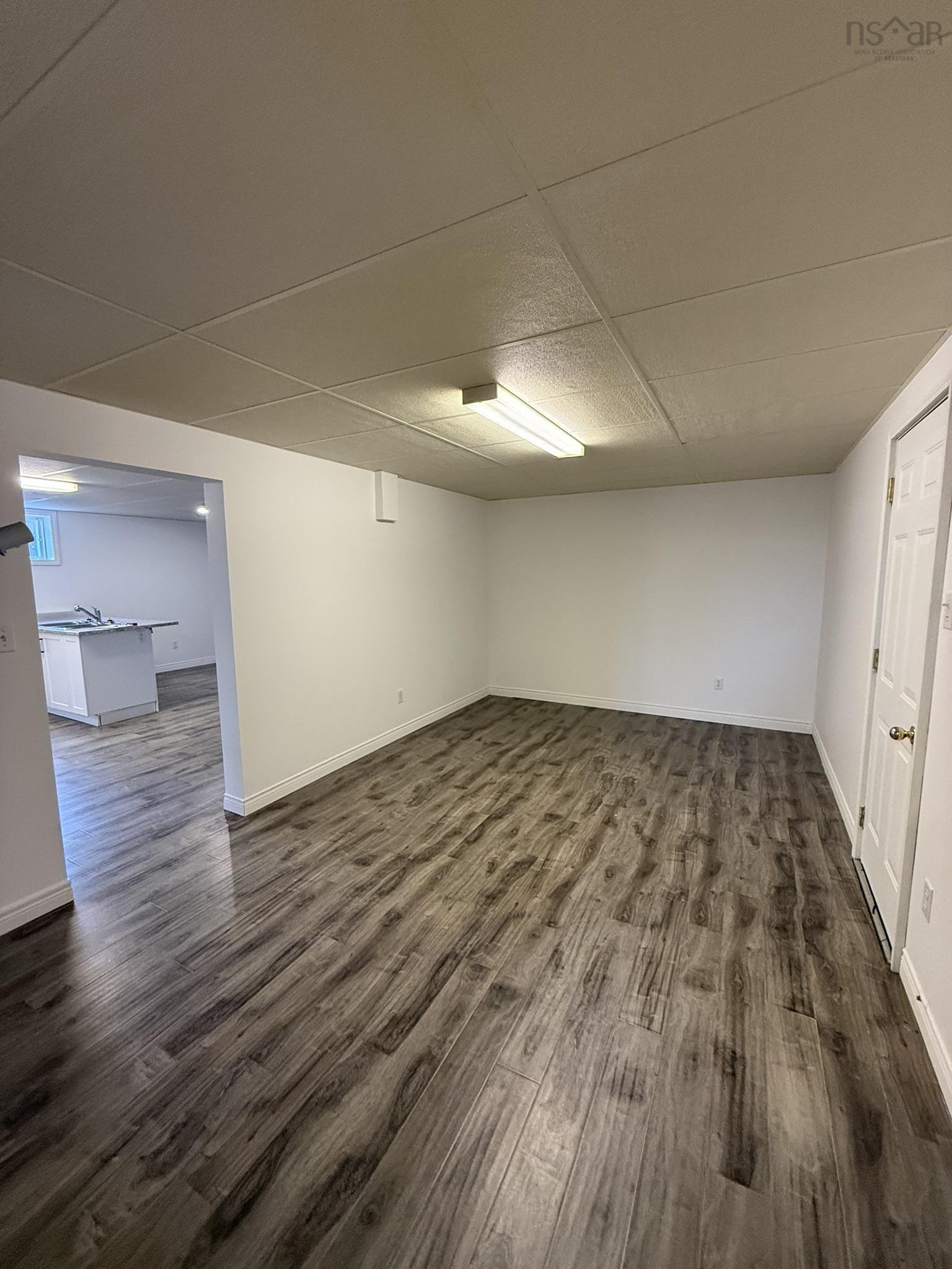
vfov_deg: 102.1
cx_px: 476
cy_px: 634
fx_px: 513
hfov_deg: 85.7
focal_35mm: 14
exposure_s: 1/60
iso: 400
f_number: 2.2
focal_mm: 2.22
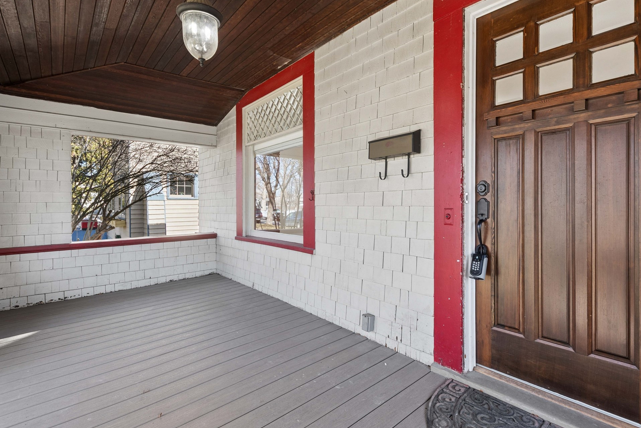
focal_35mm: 17
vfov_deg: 70.4
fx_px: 303
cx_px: 337
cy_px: 201
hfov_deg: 93.2
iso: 100
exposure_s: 1/60
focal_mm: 10
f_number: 6.3
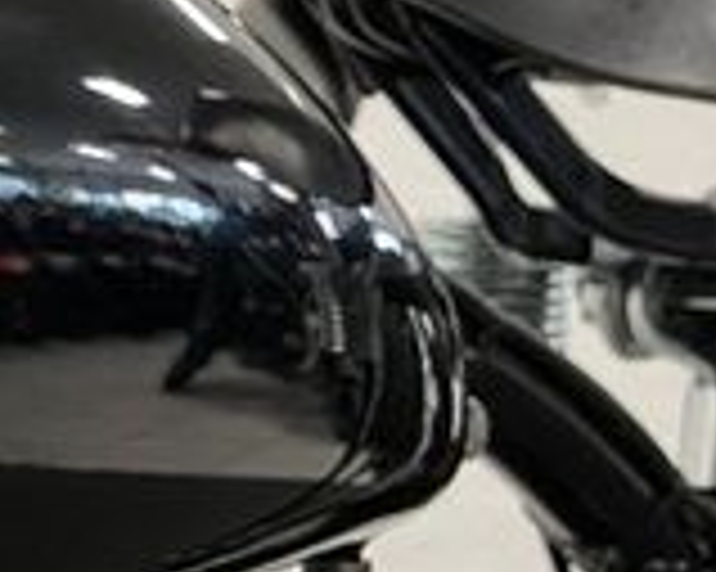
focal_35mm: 102
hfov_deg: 16.3
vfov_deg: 14.9
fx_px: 2160
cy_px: 41
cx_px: -509
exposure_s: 1/50
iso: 100
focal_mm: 5.1
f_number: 1.6
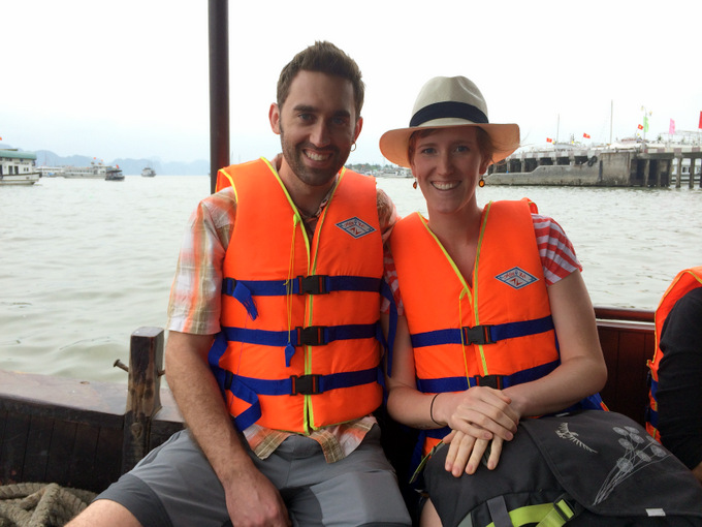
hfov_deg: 60.0
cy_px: 264
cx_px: 351
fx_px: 608
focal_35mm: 30
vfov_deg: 46.8
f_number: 2.2
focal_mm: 4.12
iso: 32
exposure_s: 1/1053
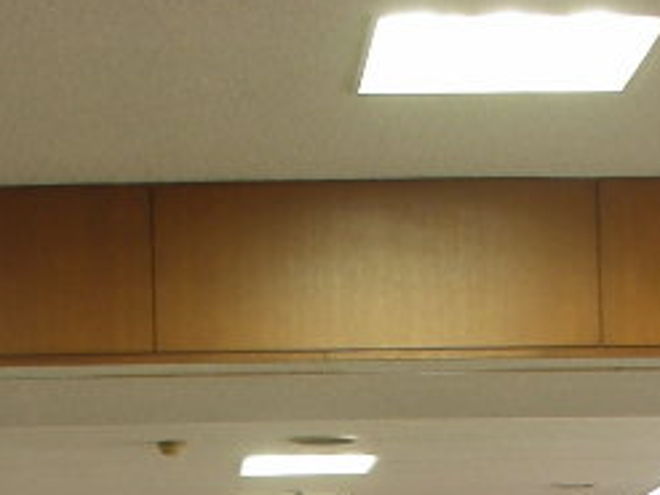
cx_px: 123
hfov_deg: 13.5
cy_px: 910
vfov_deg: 9.7
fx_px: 2763
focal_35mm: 145
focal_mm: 5.8
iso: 50
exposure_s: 1/9.3
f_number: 3
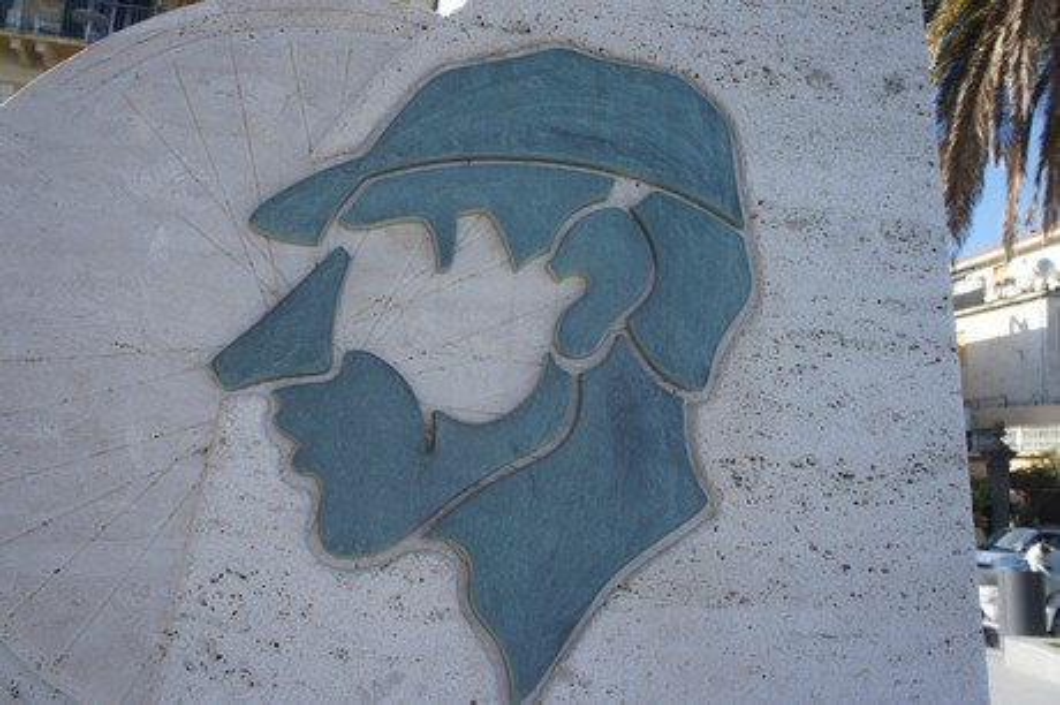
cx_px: 530
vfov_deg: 43.5
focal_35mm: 30
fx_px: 883
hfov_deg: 62.0
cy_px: 352
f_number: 8
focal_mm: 20
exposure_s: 1/200
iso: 200
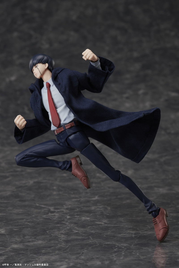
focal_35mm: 100
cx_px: 90
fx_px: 746
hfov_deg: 13.7
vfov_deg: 20.4
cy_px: 134
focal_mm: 100
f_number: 18
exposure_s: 1/125
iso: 100
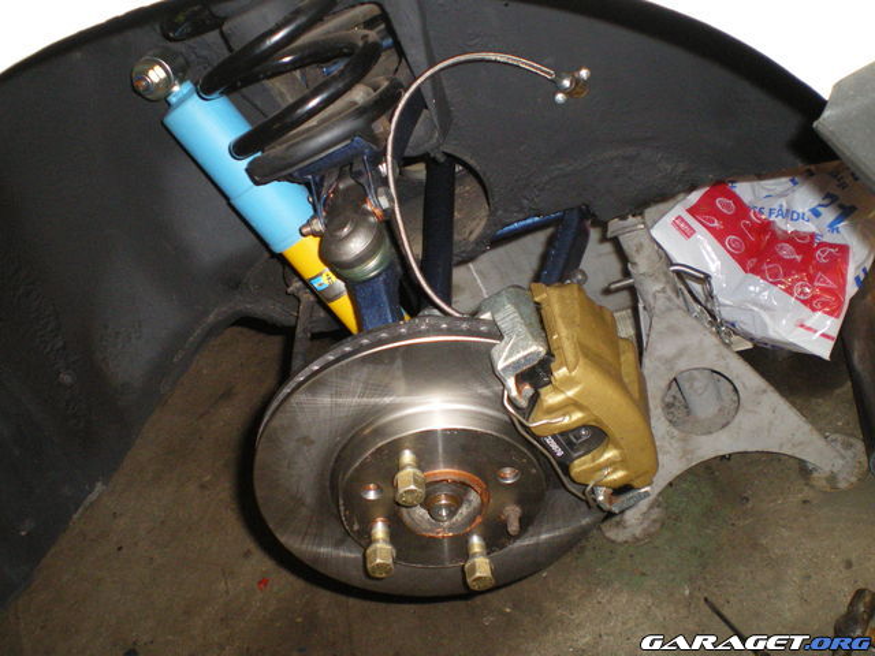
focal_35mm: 38
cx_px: 438
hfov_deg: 49.0
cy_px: 328
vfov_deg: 37.7
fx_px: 961
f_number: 3.1
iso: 400
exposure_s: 1/50
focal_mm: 6.3
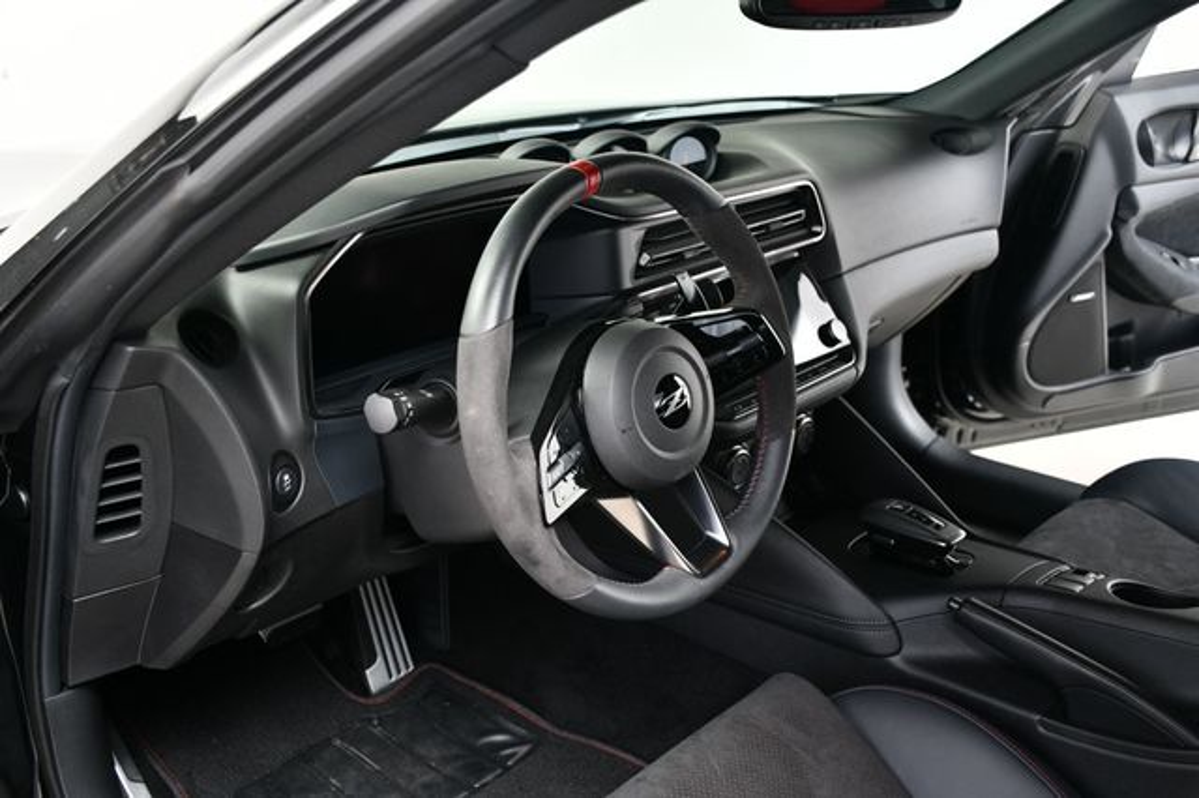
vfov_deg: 34.2
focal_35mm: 39
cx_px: 600
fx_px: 1298
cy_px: 399
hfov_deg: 49.6
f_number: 4
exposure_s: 1/160
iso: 100
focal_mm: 26
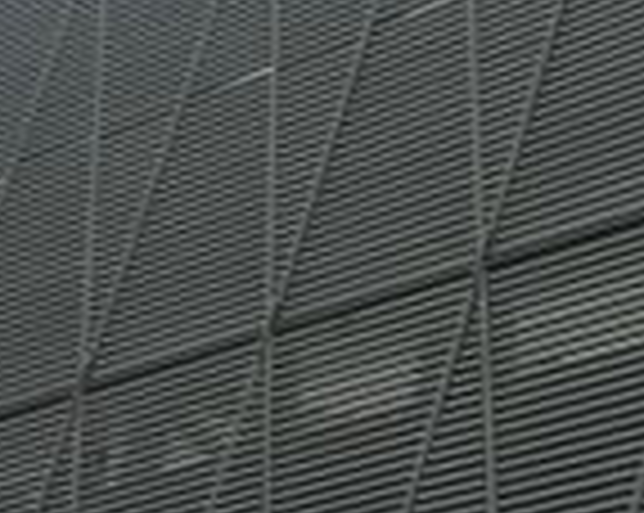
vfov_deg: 11.1
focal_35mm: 139
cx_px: 964
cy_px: 268
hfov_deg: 13.1
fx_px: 2646
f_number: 2.2
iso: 32
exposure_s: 1/100
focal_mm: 4.15
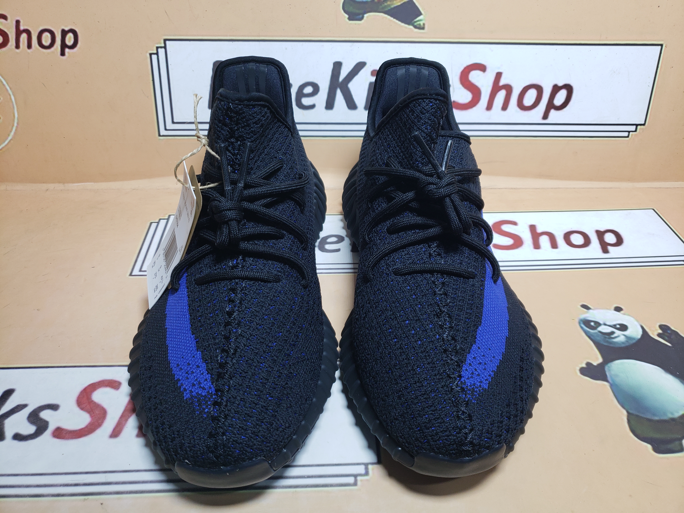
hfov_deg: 67.3
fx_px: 514
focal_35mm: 26
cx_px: 342
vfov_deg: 53.1
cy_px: 256
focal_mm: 4.3
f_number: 1.5
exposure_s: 1/398
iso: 50
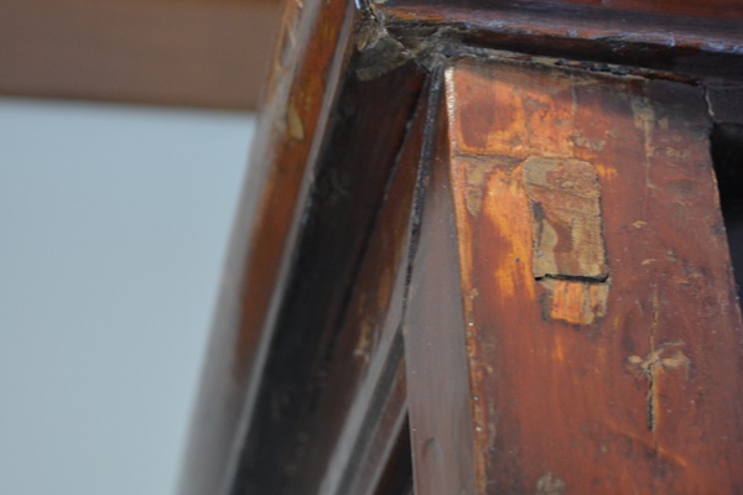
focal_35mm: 90
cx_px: 393
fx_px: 1857
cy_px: 192
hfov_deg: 22.6
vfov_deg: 15.2
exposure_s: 1/30
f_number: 5.3
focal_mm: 40
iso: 1250
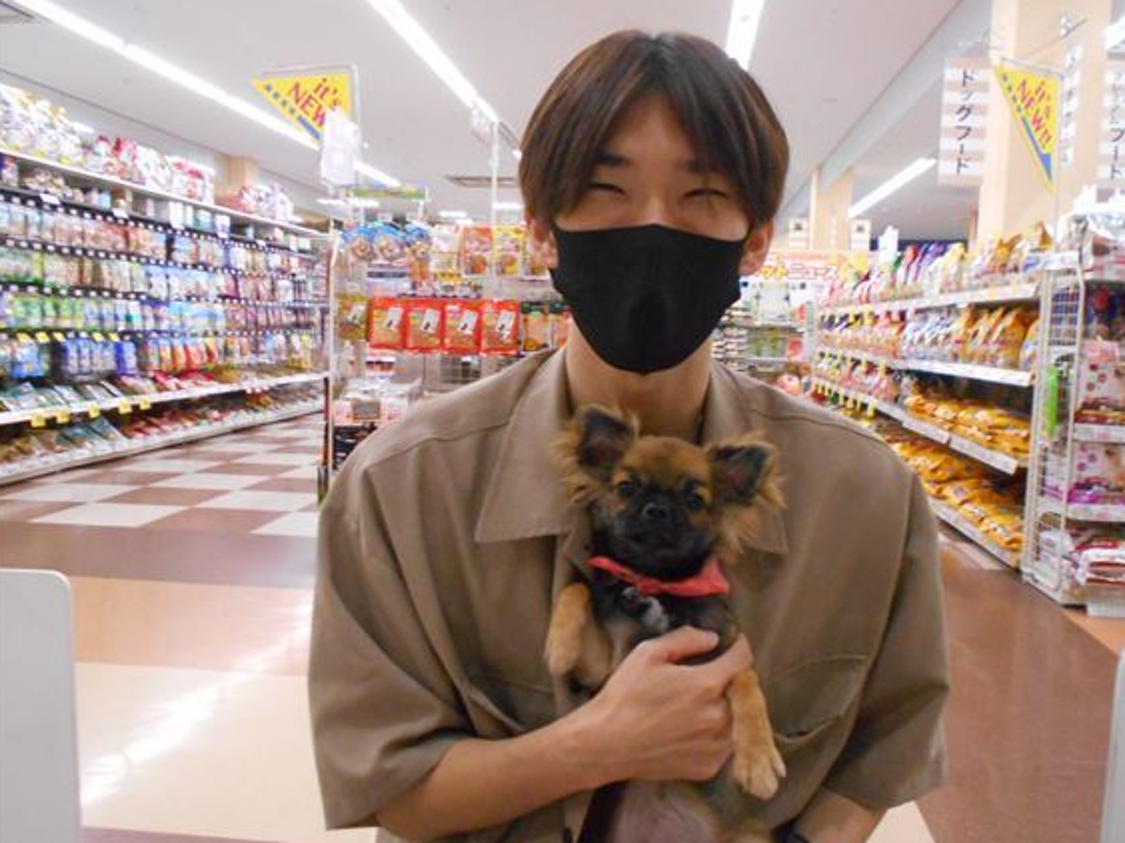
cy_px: 427
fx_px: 1040
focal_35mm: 32
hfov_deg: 56.8
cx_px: 589
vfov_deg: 44.1
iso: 800
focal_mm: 5.1
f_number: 3.4
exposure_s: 1/100
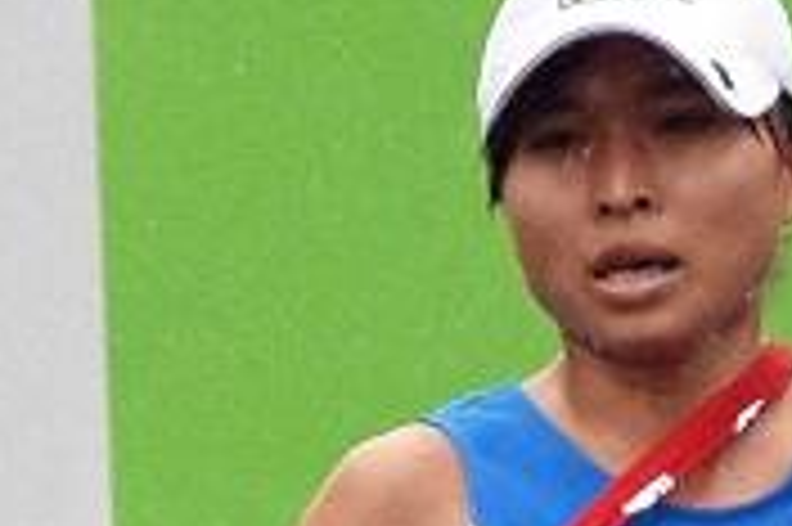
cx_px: 846
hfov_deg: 2.1
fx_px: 22001
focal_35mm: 1001
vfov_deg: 1.4
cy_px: 1263
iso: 1600
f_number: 7.1
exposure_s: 1/800
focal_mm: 98
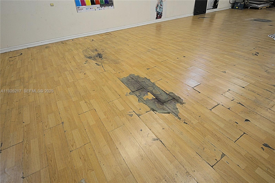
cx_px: 138
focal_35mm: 18
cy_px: 92
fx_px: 137
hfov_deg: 90.1
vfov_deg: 67.3
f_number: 3.8
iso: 500
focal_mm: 12
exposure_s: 1/60
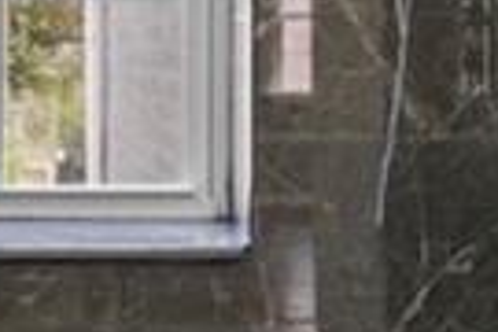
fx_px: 1674
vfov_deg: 11.3
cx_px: 4
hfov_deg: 16.6
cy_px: 44
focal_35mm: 121
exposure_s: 1/25
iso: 400
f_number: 4
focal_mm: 16
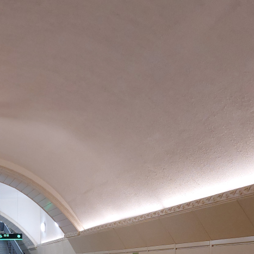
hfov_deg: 25.7
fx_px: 490
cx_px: -60
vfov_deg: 27.5
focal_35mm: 59
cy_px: 250
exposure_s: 1/50
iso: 160
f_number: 1.8
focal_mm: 5.23
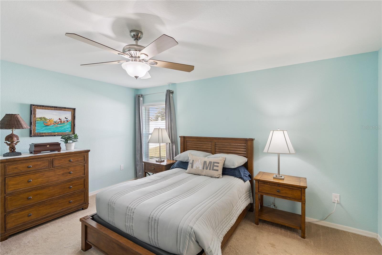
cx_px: 191
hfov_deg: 96.7
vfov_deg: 73.7
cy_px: 128
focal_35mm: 16
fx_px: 170
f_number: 9
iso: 100
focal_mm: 16
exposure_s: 1/20
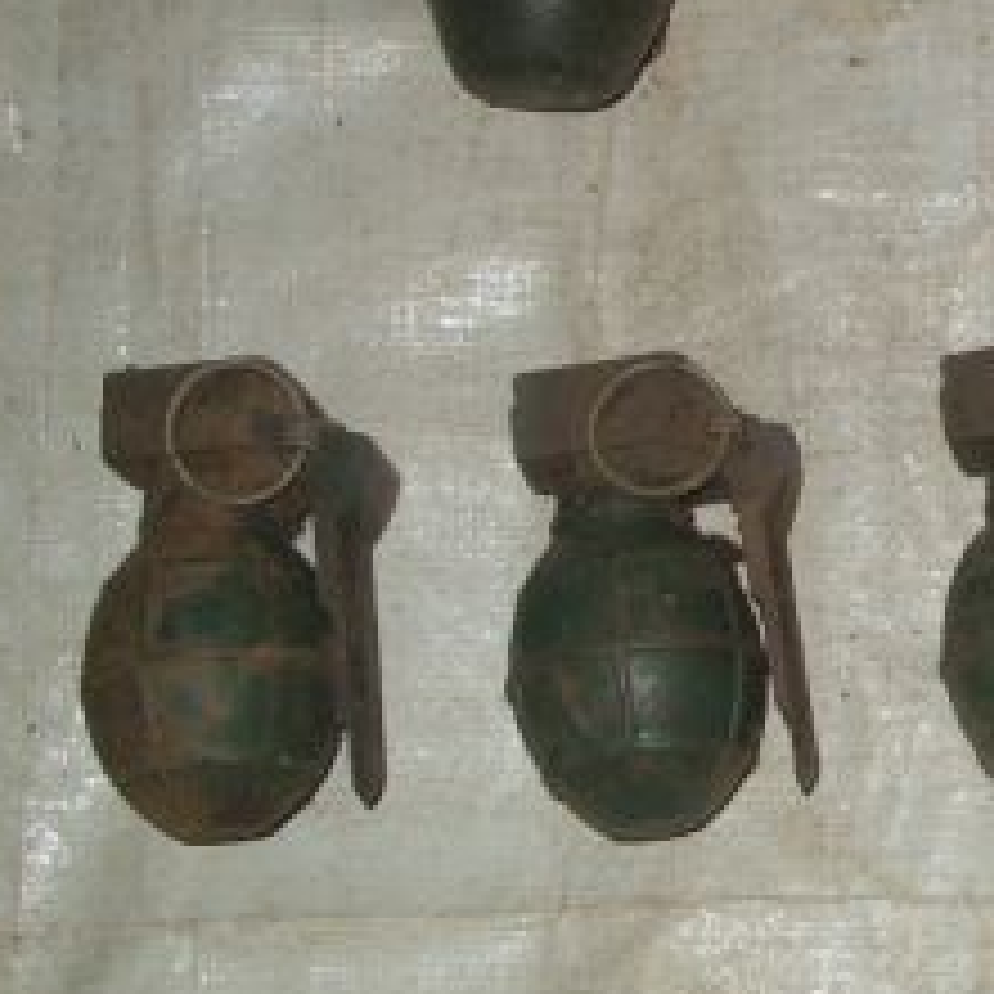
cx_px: 1192
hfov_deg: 18.1
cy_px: 418
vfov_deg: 19.1
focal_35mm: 91
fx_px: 2956
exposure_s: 1/30
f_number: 2.8
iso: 50
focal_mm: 7.8
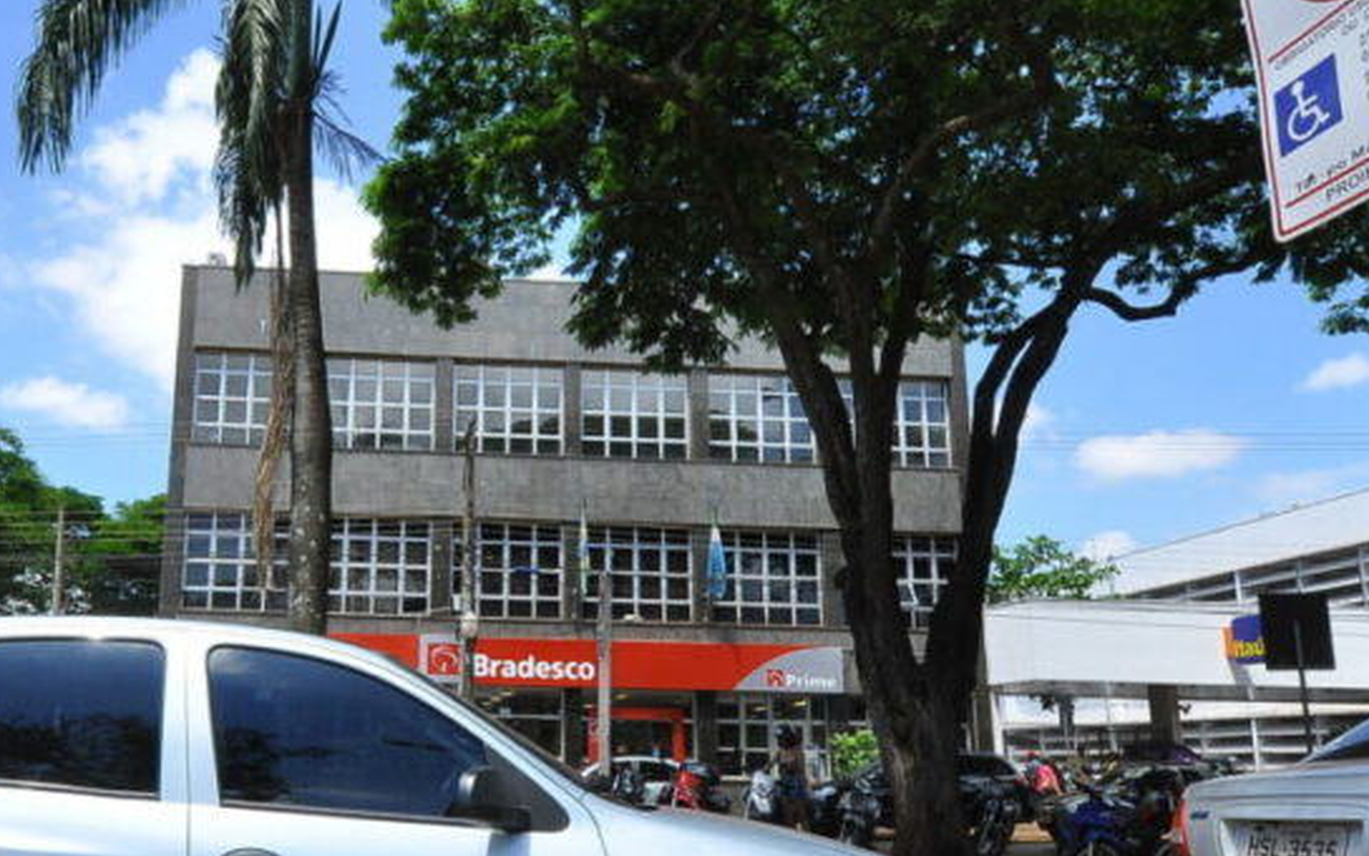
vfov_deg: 41.7
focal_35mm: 30
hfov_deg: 60.9
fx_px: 1119
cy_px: 505
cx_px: 425
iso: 400
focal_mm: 10
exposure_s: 1/160
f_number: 16
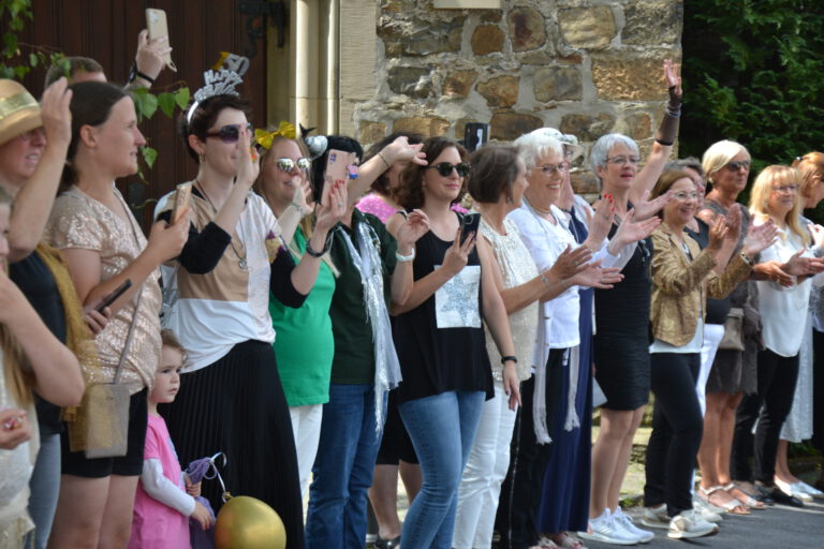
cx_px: 412
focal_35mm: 105
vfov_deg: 13.0
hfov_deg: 19.5
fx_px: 2403
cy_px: 274
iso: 400
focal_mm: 70
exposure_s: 1/400
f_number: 5.3
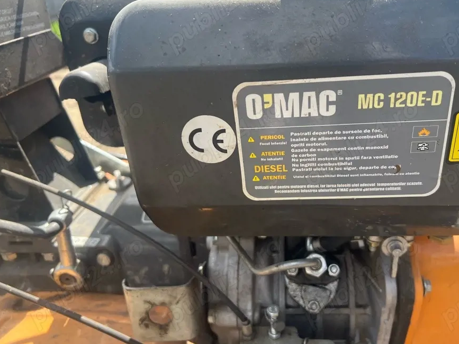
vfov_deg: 46.7
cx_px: 259
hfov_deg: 59.8
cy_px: 149
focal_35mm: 30
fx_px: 398
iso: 50
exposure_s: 1/1147
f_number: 1.5
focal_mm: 5.7
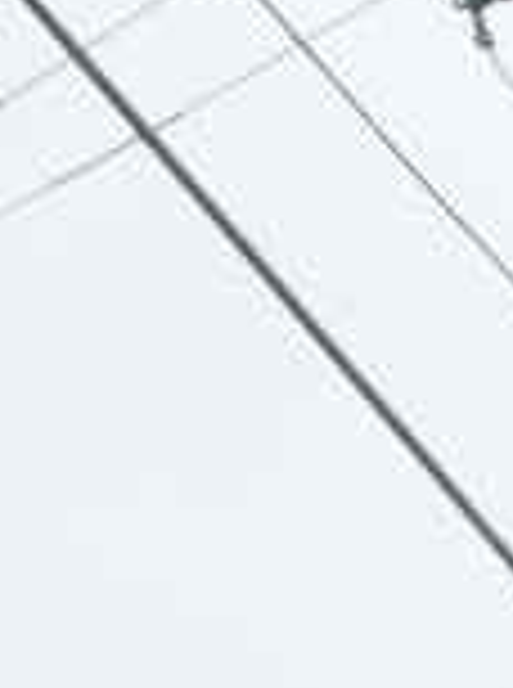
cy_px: 1569
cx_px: 3028
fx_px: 4862
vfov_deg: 7.6
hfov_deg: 4.6
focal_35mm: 245
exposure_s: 1/3200
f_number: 14
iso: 3200
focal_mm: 24
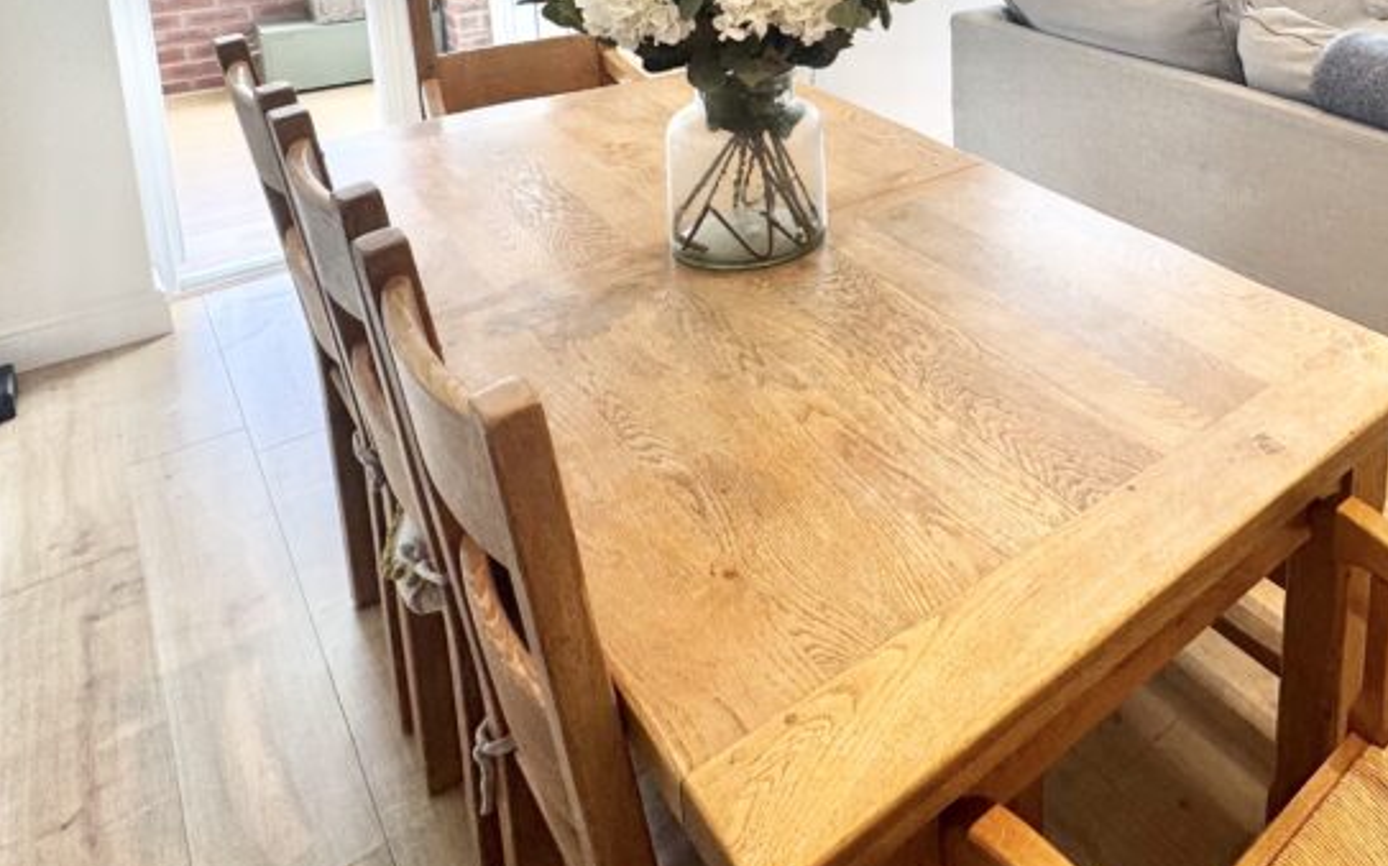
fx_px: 1059
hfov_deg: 60.8
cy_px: -36
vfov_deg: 38.5
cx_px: 1122
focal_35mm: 28
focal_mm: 2.22
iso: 64
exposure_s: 1/100
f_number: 2.2
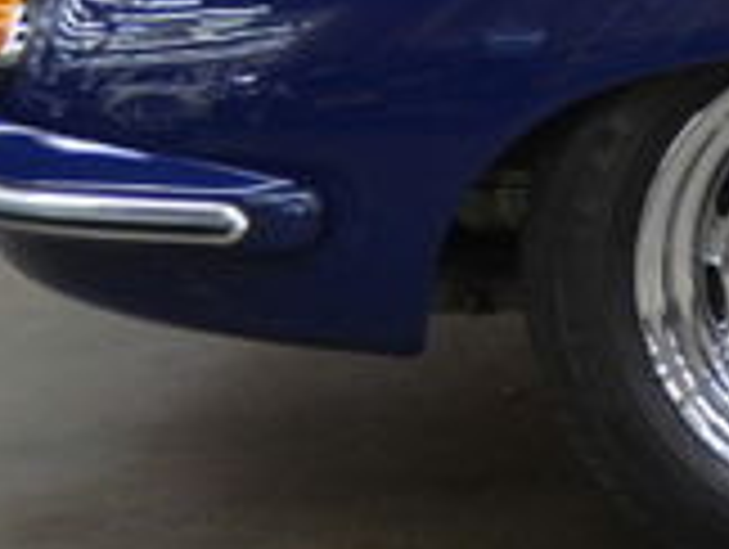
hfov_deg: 8.6
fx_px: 4218
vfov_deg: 7.4
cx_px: 1971
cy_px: -32
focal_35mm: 200
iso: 720
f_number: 4
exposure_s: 1/60
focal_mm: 22
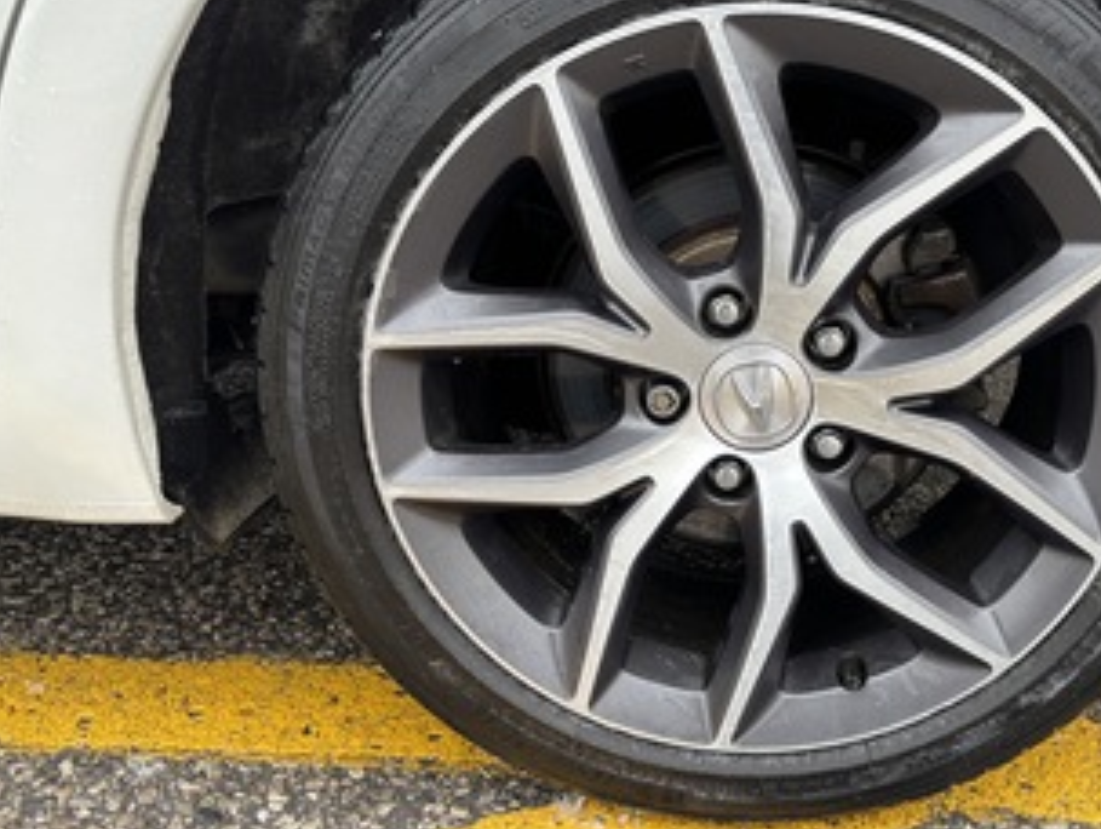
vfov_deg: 39.5
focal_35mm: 36
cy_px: 311
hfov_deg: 50.5
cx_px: 719
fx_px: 1146
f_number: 1.6
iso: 125
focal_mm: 5.96
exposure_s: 1/100
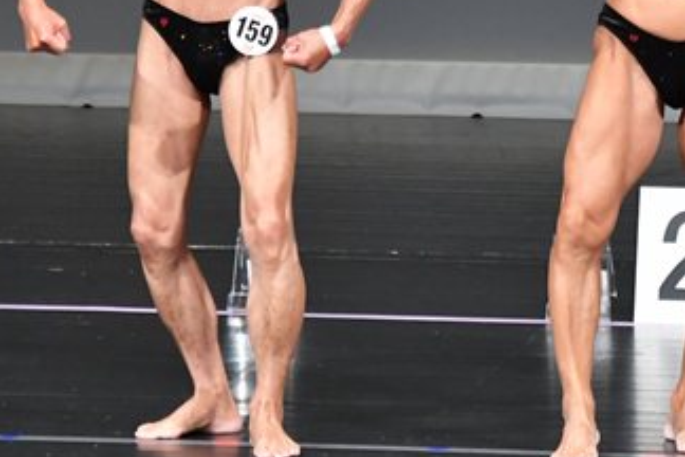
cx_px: 527
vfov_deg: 1.8
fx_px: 14346
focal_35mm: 754
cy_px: 146
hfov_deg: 2.7
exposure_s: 1/400
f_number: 5.6
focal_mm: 210
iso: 5000
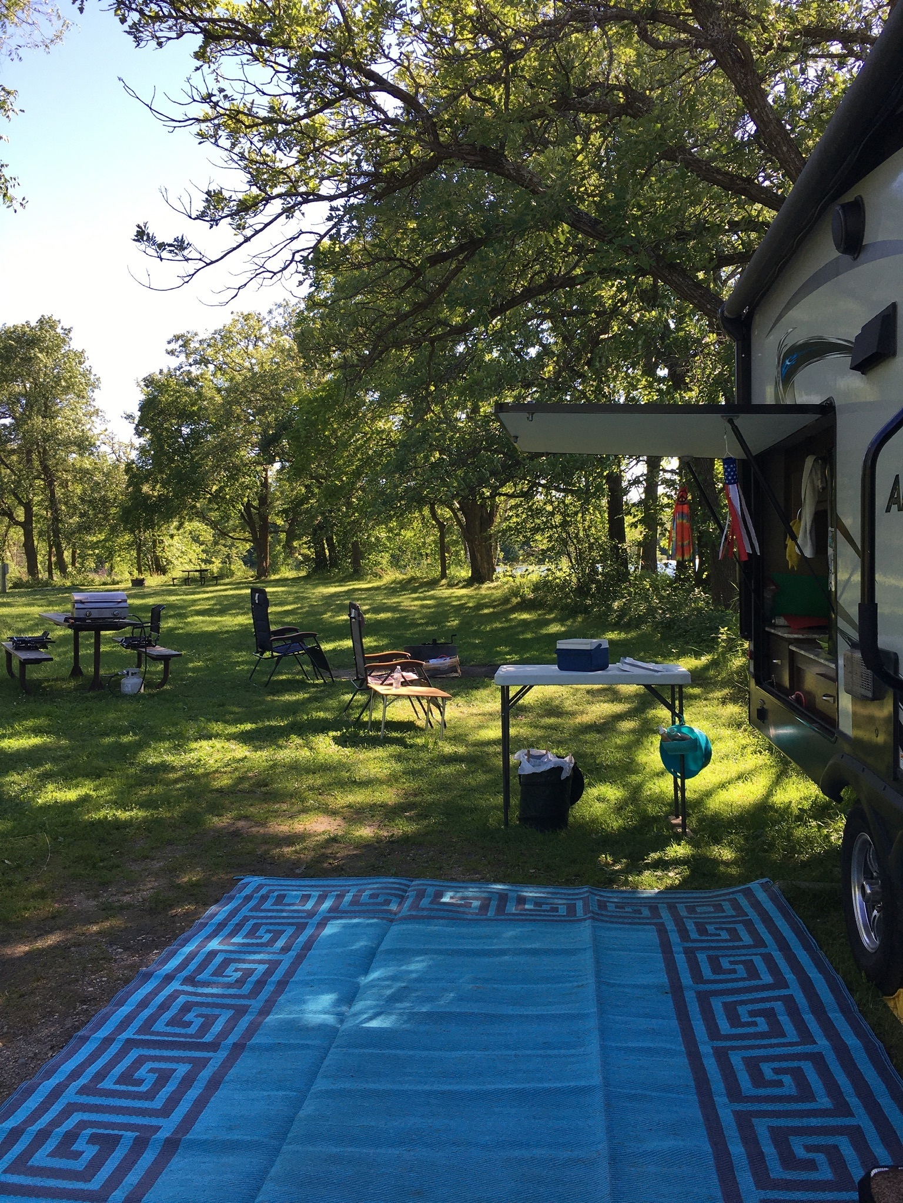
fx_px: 1009
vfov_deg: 61.7
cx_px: 452
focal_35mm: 29
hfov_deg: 48.2
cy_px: 602
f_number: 2.2
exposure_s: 1/330
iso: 25
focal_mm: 4.15
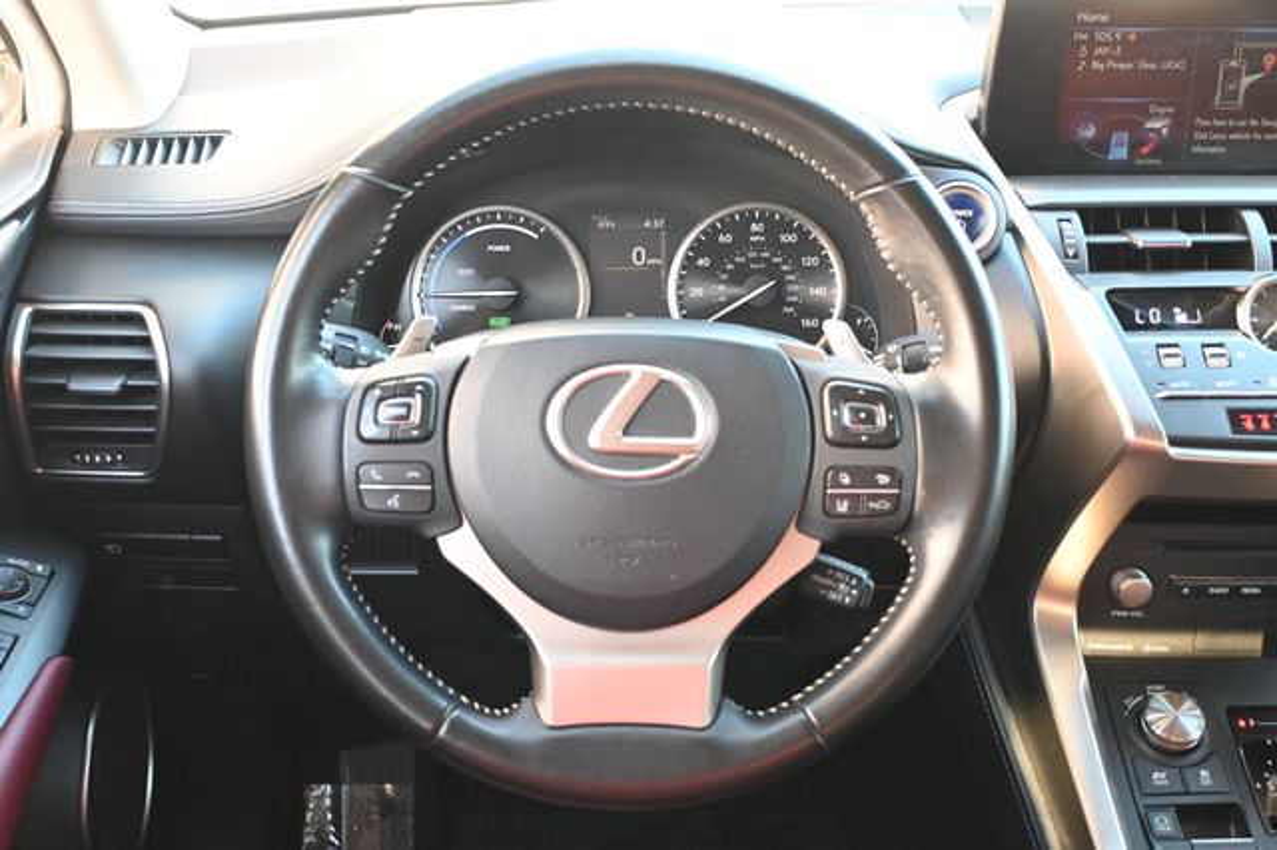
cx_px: 638
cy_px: 425
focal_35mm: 41
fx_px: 1462
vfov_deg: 32.4
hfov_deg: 47.2
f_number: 4.5
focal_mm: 27.5
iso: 3200
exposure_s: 1/125
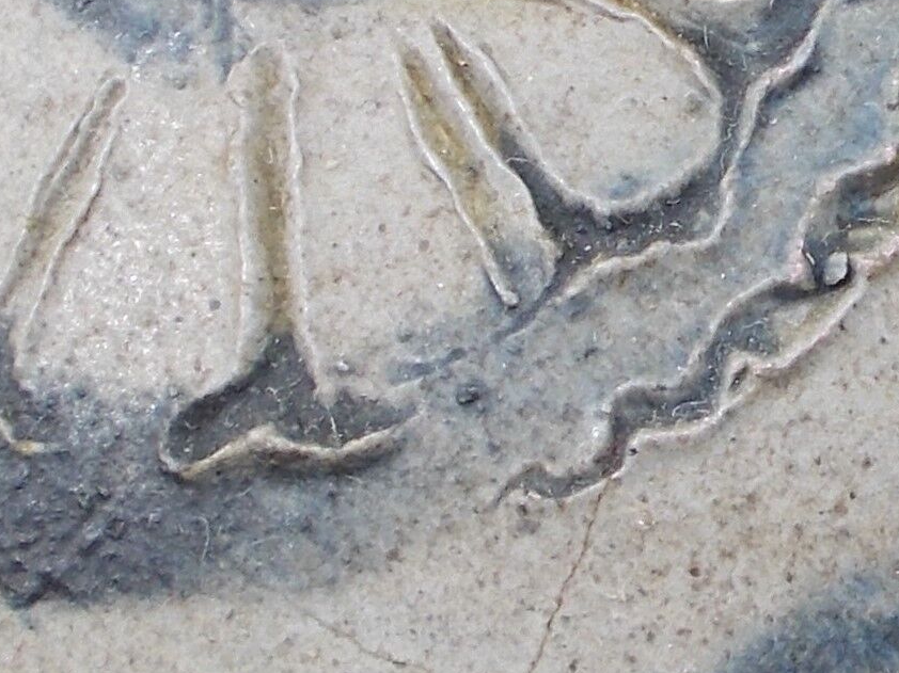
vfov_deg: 9.5
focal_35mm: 156
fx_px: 4050
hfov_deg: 12.5
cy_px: 329
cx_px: 894
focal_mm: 5.3
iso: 80
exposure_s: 1/100
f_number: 3.4
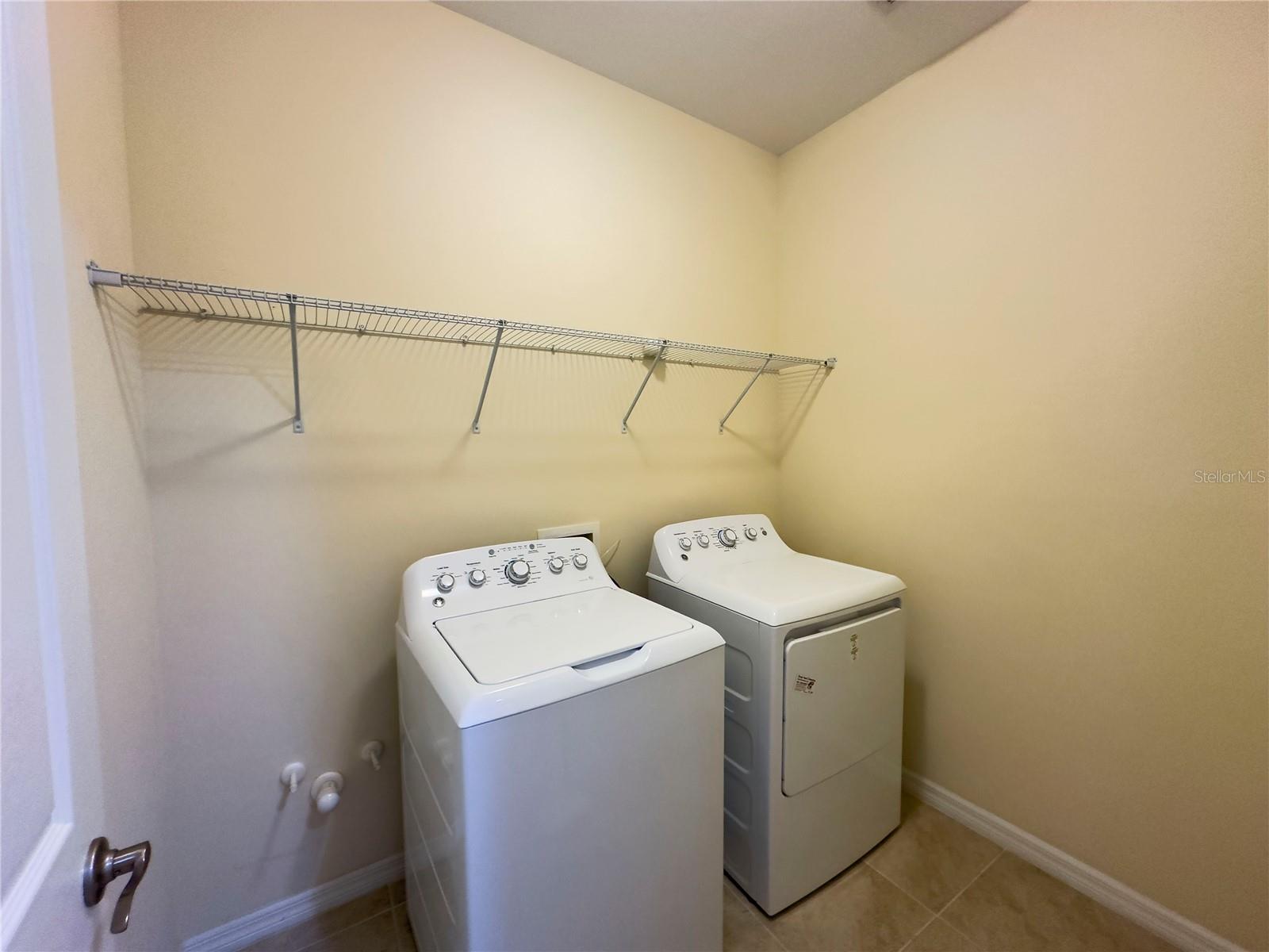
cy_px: 476
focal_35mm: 14
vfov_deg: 85.7
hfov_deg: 102.1
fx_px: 513
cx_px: 634
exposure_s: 1/60
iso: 400
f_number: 2.2
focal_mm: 2.22
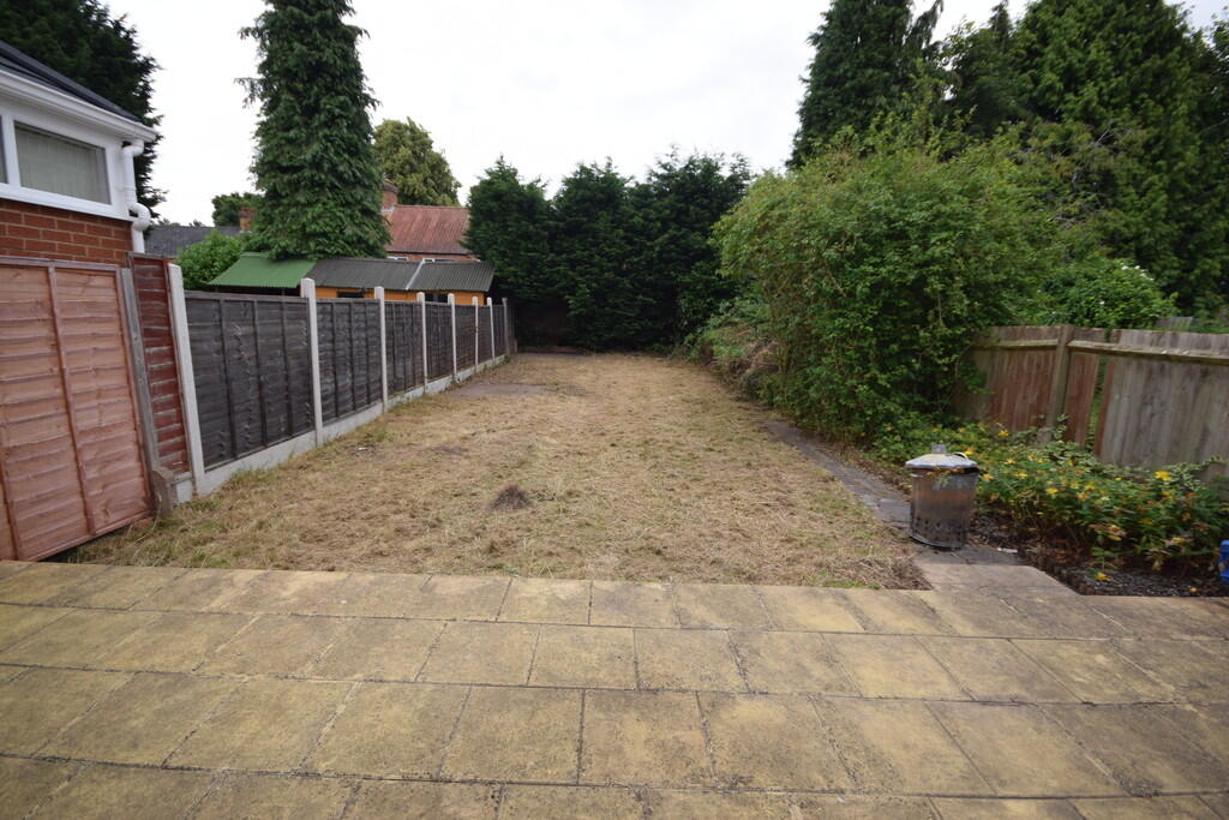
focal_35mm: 15
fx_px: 512
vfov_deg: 77.3
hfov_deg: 100.4
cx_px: 614
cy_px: 410
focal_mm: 10
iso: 220
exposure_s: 1/200
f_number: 5
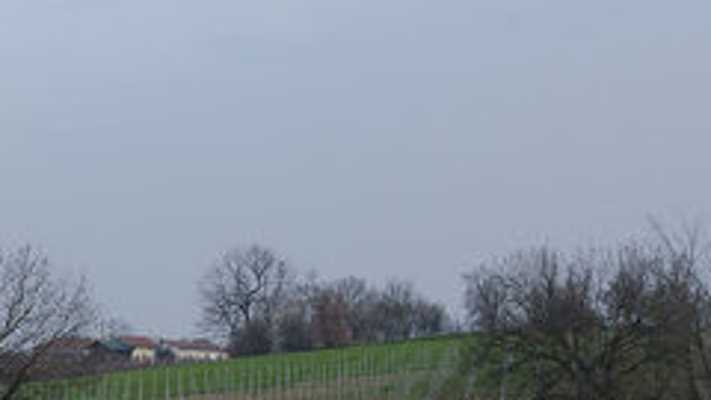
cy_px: 342
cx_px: 181
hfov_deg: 11.4
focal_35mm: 188
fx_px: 3544
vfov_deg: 6.4
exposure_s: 1/80
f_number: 11
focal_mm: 48
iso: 640
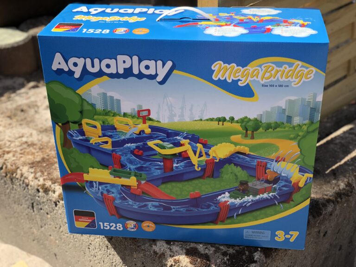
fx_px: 535
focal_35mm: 52
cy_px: 134
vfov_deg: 28.0
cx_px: 178
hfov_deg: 36.8
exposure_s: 1/363
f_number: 2.4
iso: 16
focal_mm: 6
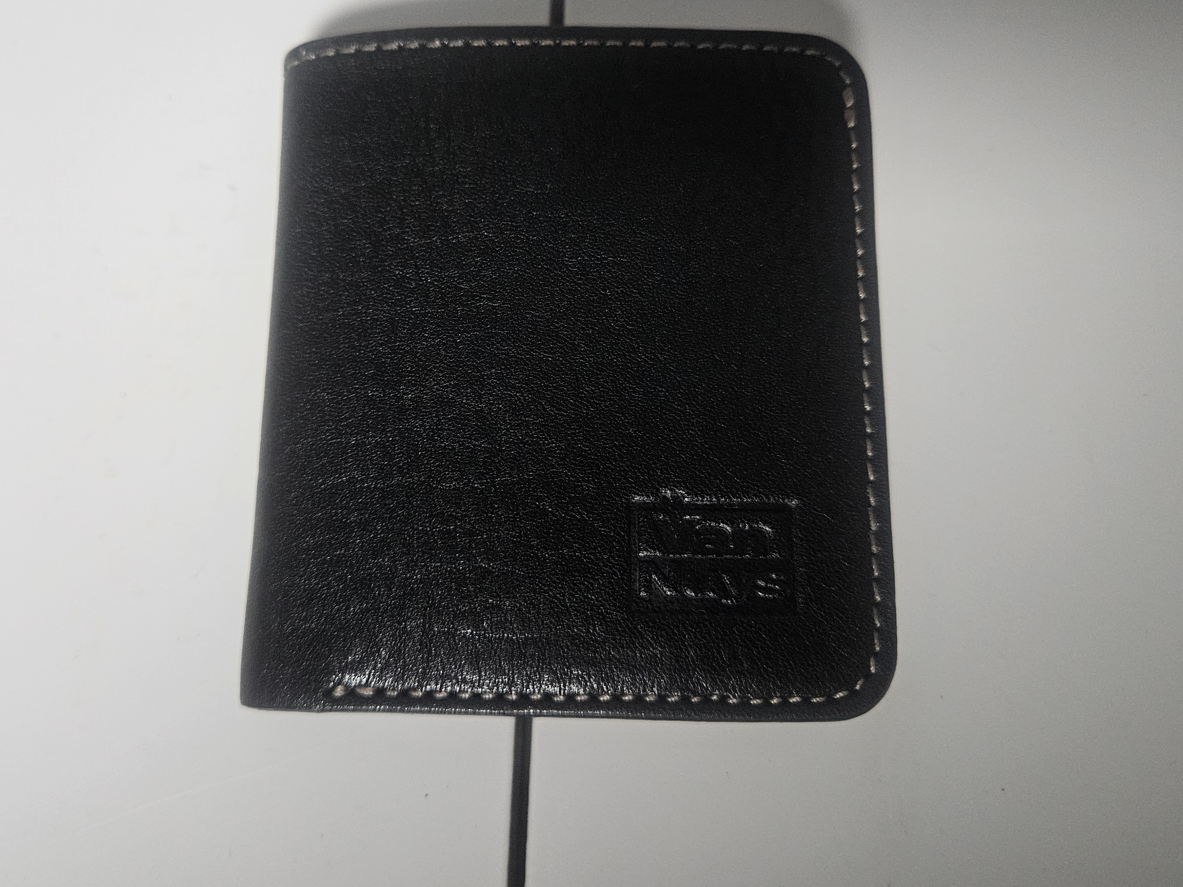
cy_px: 357
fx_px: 1059
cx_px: 539
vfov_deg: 45.2
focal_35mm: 31
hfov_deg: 58.3
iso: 640
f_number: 1.8
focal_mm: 5.4
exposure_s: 1/120
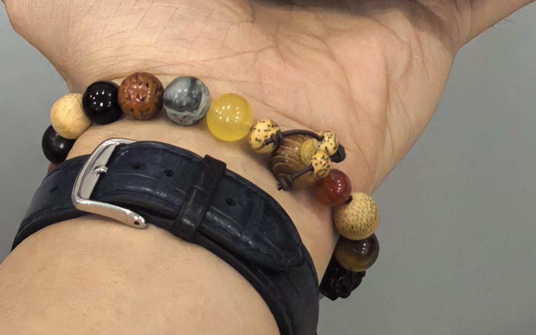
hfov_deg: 13.9
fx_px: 2191
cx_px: 284
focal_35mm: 150
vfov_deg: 8.3
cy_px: -320
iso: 1000
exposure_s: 1/133
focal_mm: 5.75
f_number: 2
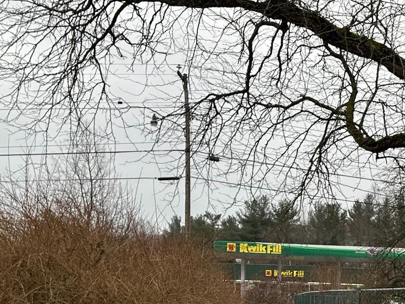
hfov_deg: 27.7
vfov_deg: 20.7
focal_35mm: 68
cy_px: 327
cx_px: 351
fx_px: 795
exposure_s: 1/354
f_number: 1.78
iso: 80
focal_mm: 6.86
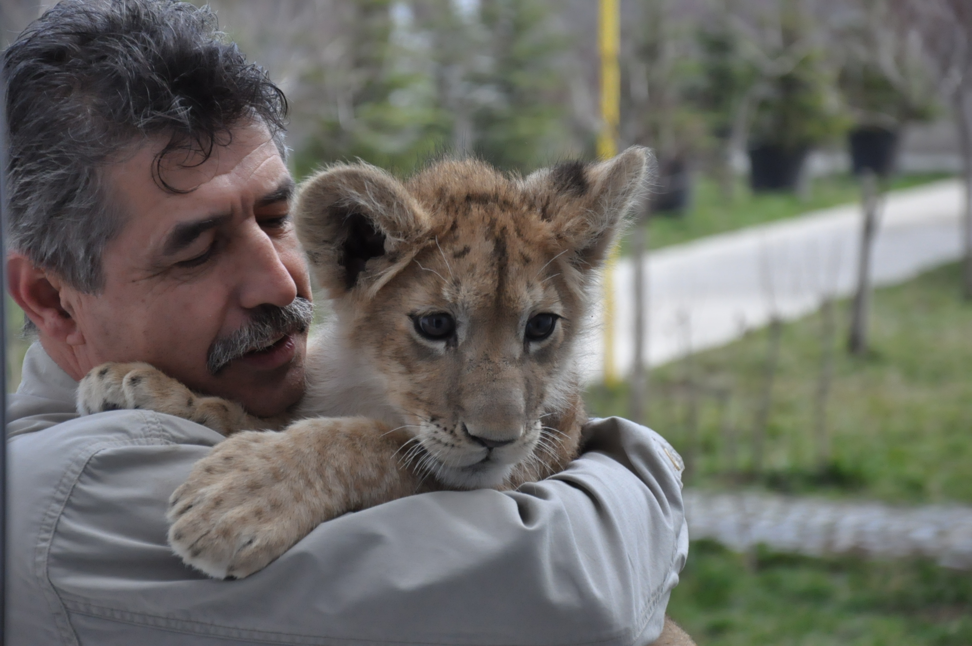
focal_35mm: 128
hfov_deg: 16.1
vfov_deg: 10.7
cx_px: 486
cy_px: 323
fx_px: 3438
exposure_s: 1/2500
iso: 1600
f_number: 5.6
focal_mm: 85
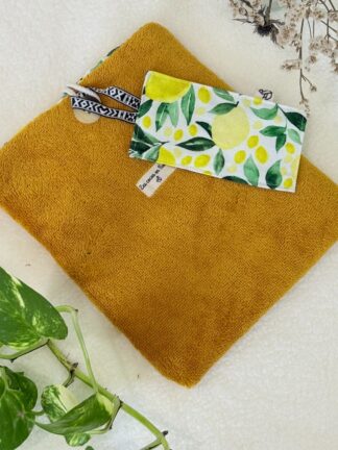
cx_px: 169
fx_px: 625
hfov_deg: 30.3
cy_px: 225
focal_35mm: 48
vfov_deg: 39.7
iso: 100
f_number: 1.78
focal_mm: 6.76
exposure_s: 1/60
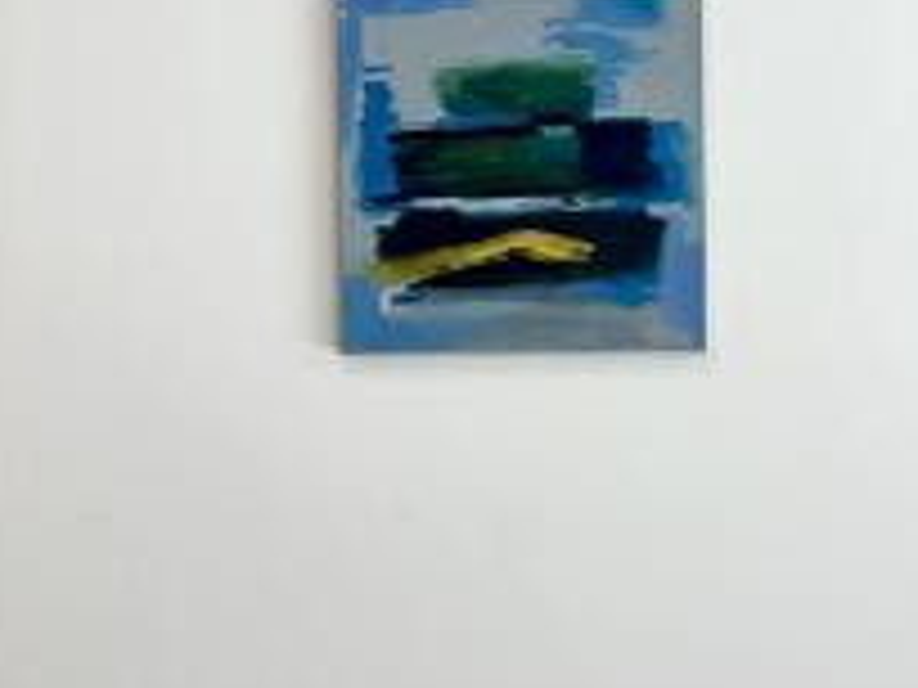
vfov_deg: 16.5
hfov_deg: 21.9
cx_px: 608
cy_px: 119
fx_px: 2360
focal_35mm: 89
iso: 40
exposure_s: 1/189
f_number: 1.6
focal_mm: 5.1
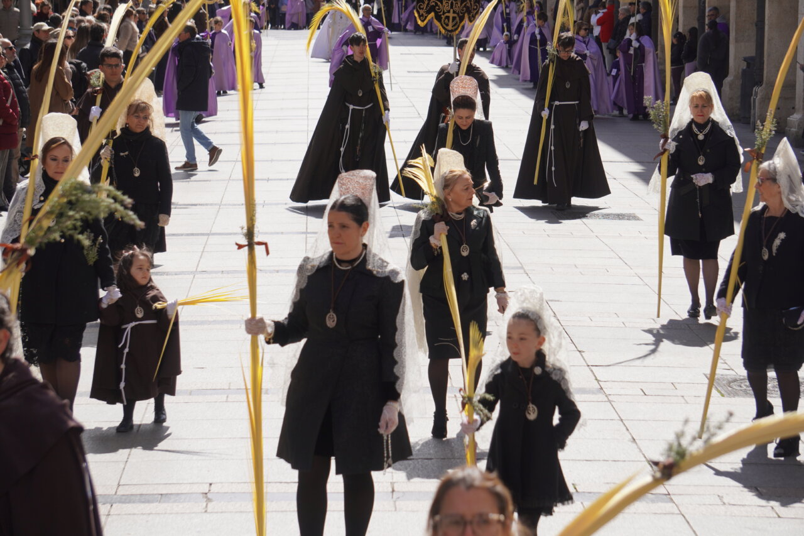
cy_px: 268
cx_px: 402
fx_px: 2746
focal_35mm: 123
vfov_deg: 11.1
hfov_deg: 16.7
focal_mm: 82
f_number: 5.6
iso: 100
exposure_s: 1/500
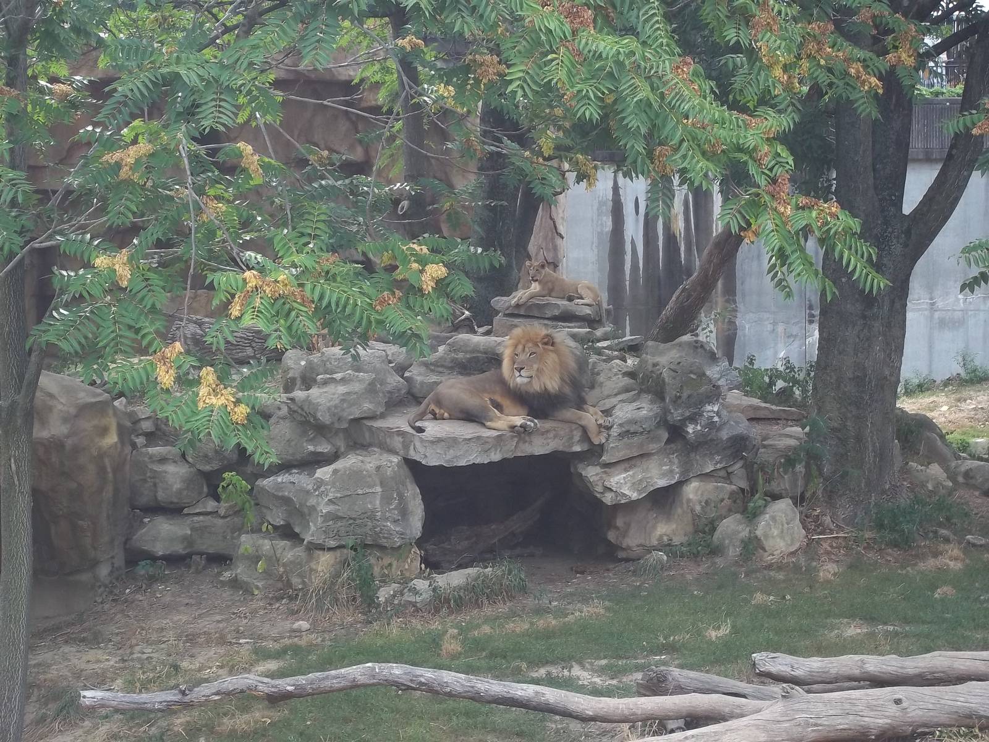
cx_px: 494
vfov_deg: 15.4
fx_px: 2743
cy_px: 371
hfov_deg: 20.4
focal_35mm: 96
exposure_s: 1/80
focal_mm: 17.1
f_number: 5.2
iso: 80
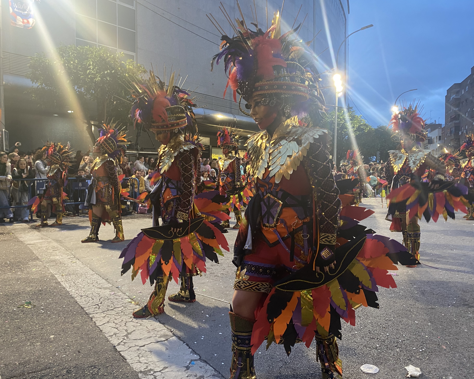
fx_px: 393
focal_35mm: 28
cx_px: 237
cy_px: 187
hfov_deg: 62.2
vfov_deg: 51.5
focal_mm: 4.25
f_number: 1.8
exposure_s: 1/50
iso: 125
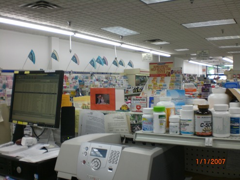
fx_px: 263
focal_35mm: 38
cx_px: 120
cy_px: 90
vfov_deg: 37.7
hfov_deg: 49.0
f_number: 3.1
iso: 100
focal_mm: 6.3
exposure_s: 1/80
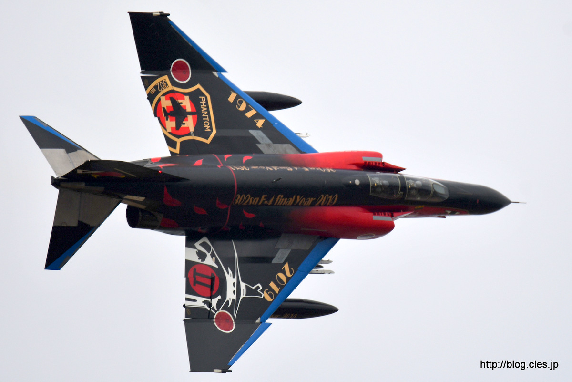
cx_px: 286
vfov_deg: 2.3
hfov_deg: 3.4
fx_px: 9536
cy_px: 191
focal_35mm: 600
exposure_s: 1/1600
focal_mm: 400
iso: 100
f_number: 5.6
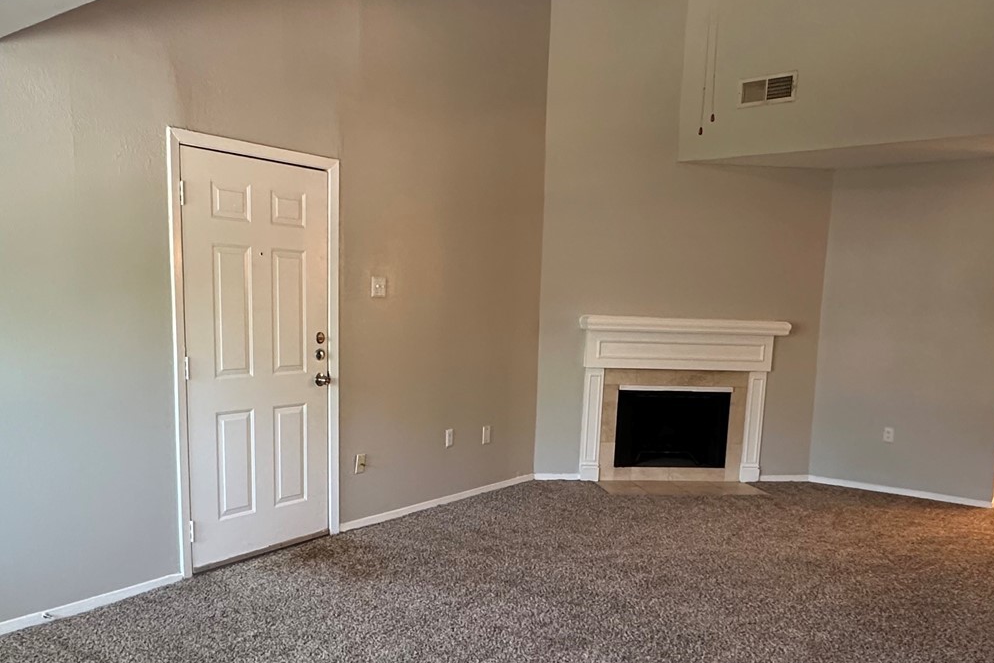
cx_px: 448
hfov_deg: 61.8
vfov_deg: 43.1
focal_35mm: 30
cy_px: 438
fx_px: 828
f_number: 2.2
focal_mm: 2.22
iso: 320
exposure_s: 1/60
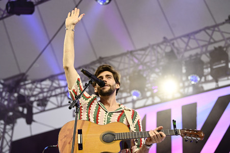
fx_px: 543
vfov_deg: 16.0
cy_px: 76
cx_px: 115
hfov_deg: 23.9
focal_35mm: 85
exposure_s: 1/2000
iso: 2000
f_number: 3.5
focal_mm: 85
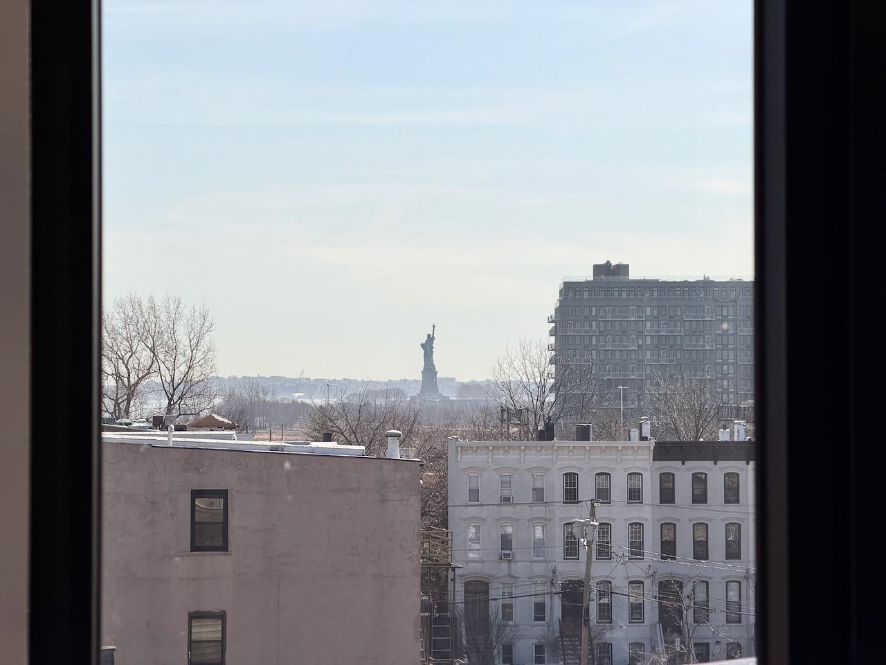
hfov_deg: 19.6
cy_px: 332
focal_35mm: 100
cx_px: 443
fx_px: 2560
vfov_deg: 14.8
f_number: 2.8
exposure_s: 1/734
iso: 20
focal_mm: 16.89
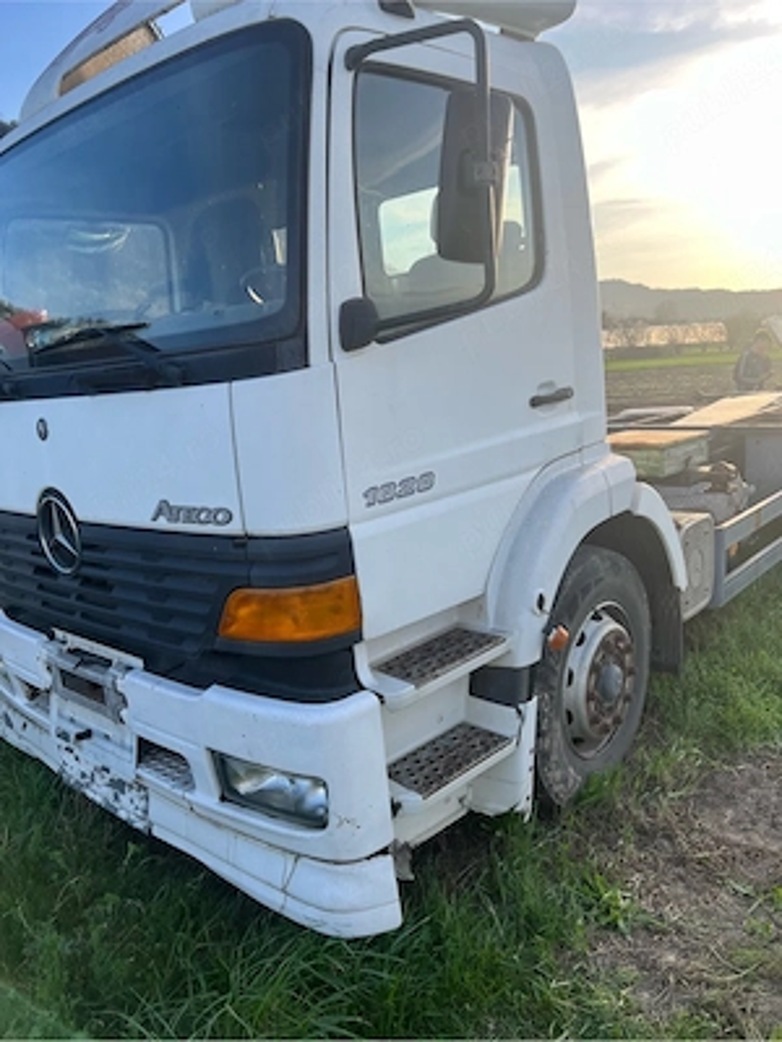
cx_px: 391
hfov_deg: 53.1
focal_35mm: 26
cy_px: 521
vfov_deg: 67.3
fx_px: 783
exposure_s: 1/982
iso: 50
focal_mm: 5.7
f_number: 1.5
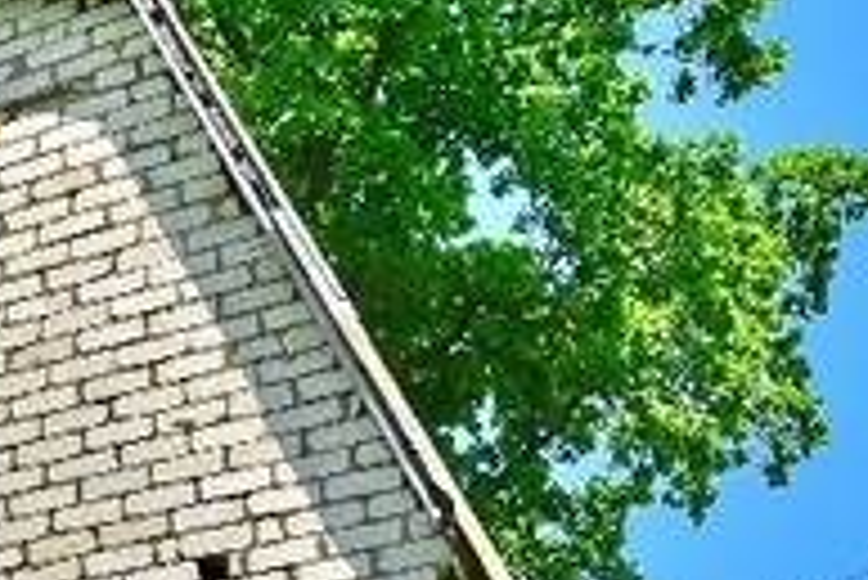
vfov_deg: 15.5
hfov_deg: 20.9
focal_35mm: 83
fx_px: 2003
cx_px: -427
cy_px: 805
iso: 160
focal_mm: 20
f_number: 5
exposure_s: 1/800
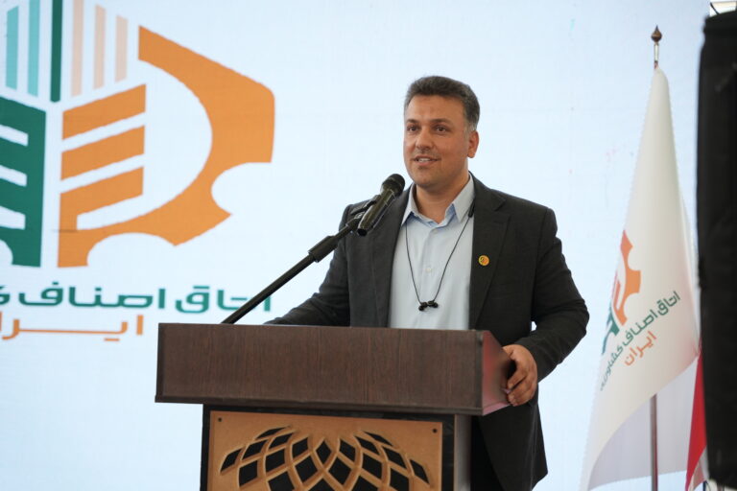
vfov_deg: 19.5
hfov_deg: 28.8
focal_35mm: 70
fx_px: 1433
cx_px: 368
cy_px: 246
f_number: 3.2
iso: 200
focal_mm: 70
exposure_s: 1/100
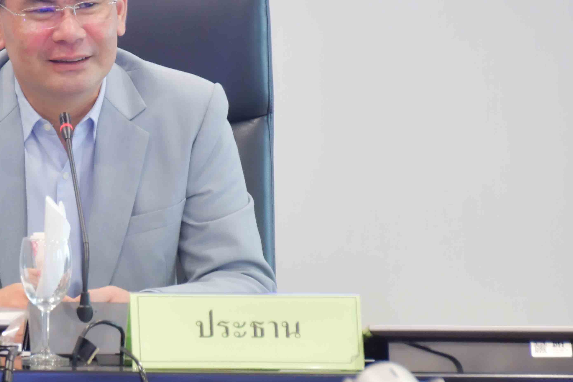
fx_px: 8801
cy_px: 177
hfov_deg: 3.7
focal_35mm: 553
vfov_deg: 2.5
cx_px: 103
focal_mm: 185
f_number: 6.3
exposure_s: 1/60
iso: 800
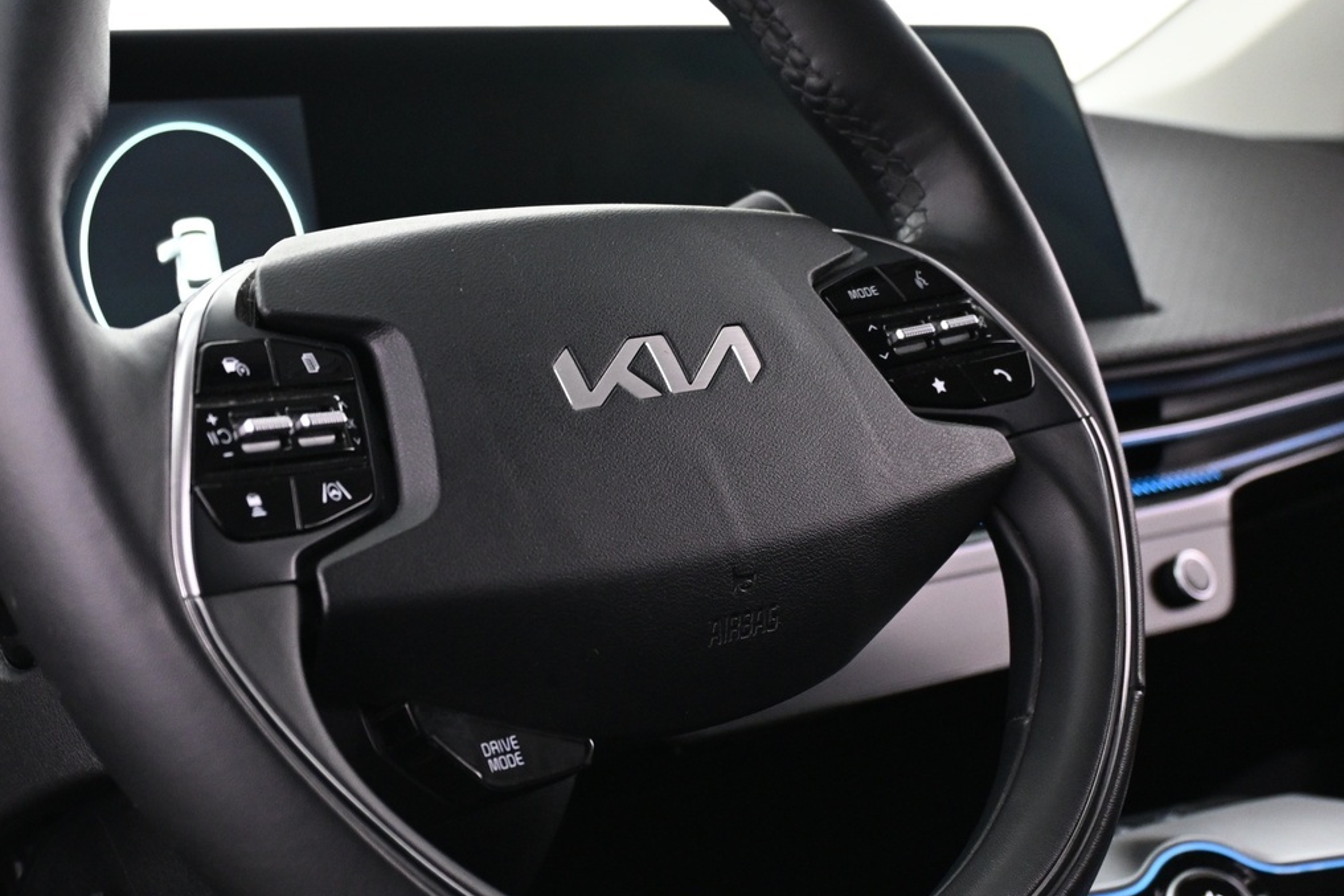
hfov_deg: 29.8
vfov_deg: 20.3
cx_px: 417
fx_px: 2501
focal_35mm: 67
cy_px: 389
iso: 1600
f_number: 4.5
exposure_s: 1/13
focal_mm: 28
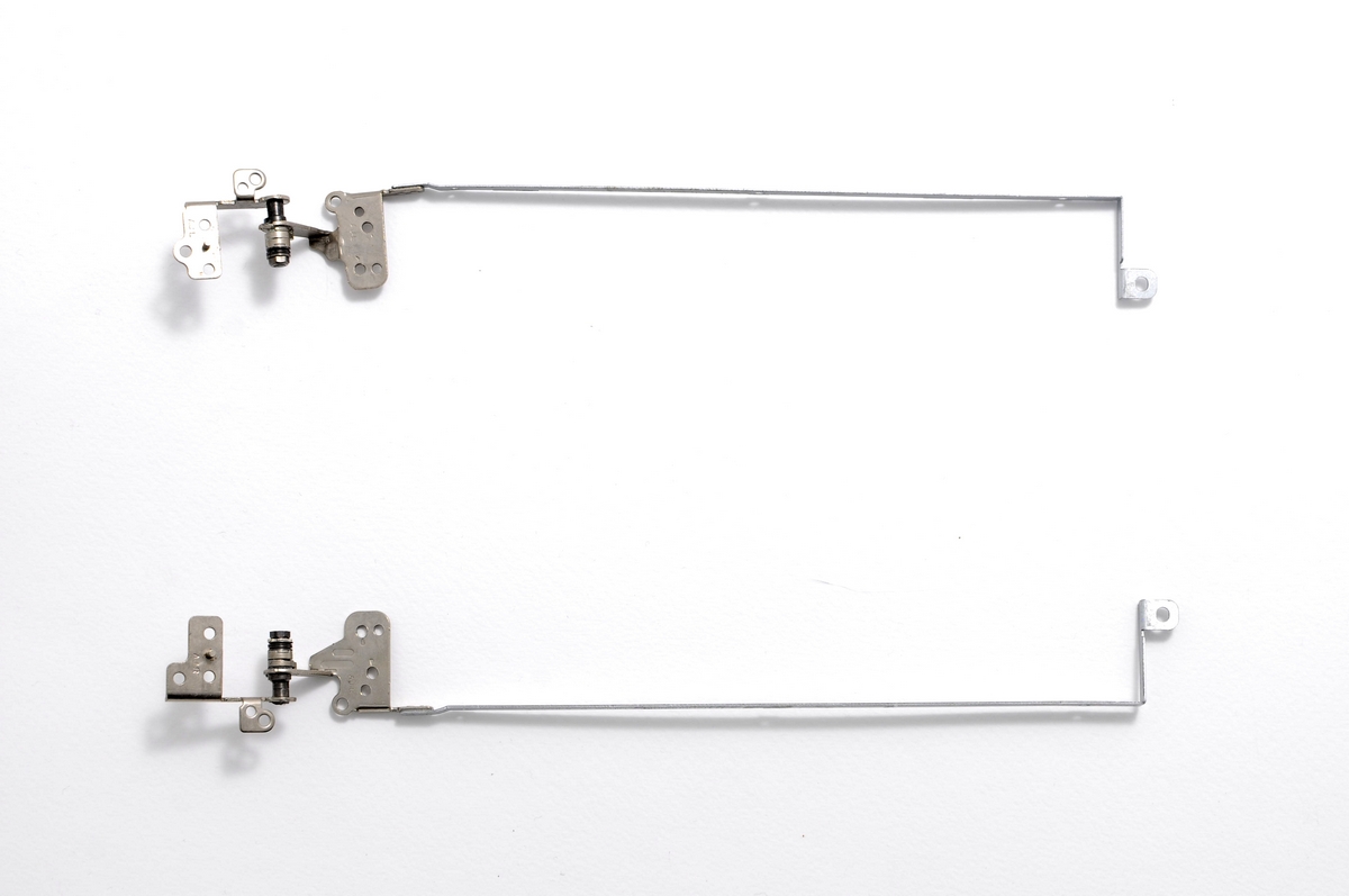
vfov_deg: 25.7
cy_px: 448
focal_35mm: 52
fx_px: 1965
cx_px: 674
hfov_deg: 37.9
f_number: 7.1
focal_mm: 35
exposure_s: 1/25
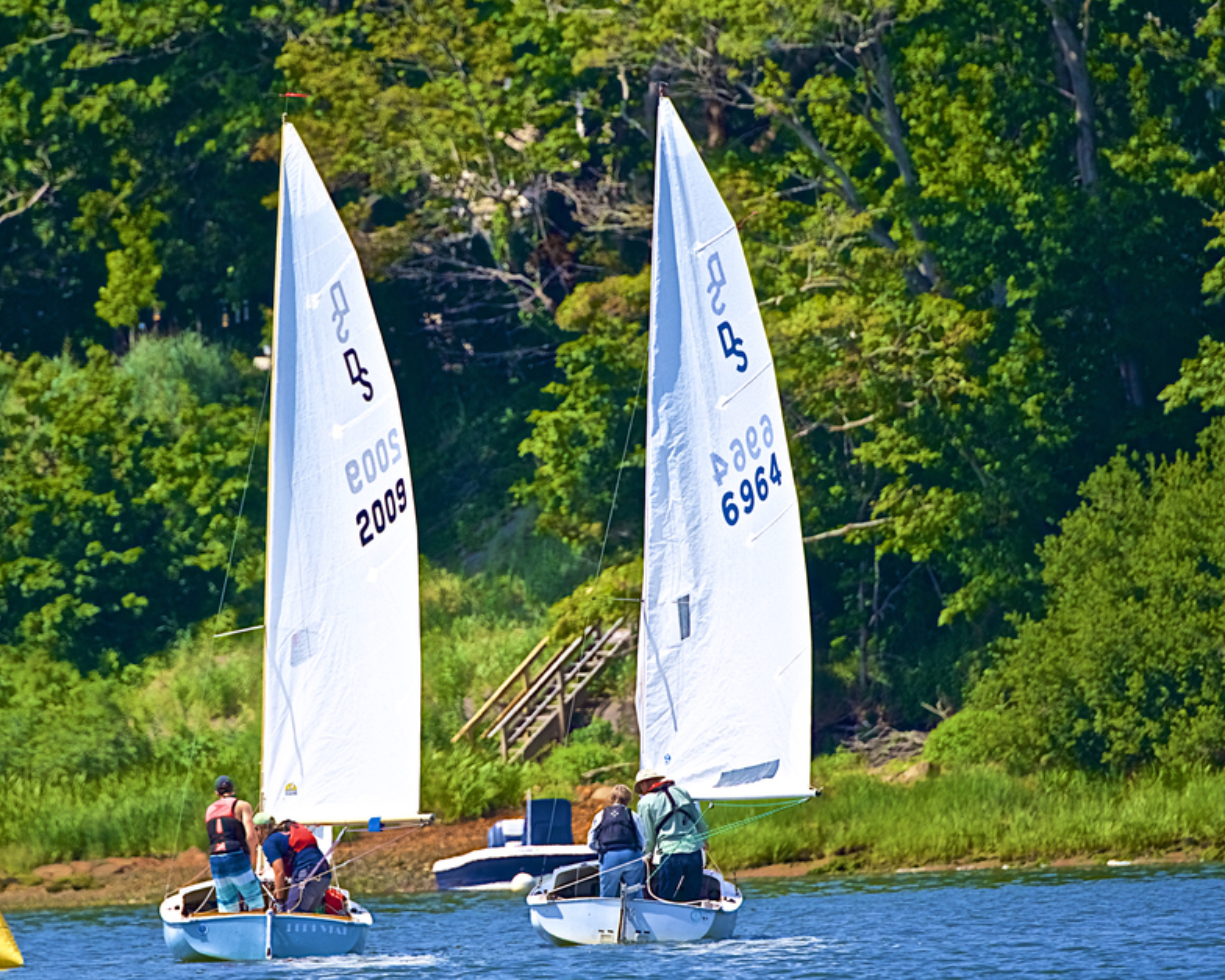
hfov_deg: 2.6
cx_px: 502
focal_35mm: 736
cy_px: 515
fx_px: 26681
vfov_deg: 2.1
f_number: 5.6
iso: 400
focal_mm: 400
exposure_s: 1/2000
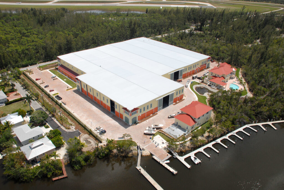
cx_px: 142
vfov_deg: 43.7
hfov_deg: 61.9
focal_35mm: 30
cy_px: 95
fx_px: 237
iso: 250
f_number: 9
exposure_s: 1/500
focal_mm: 20
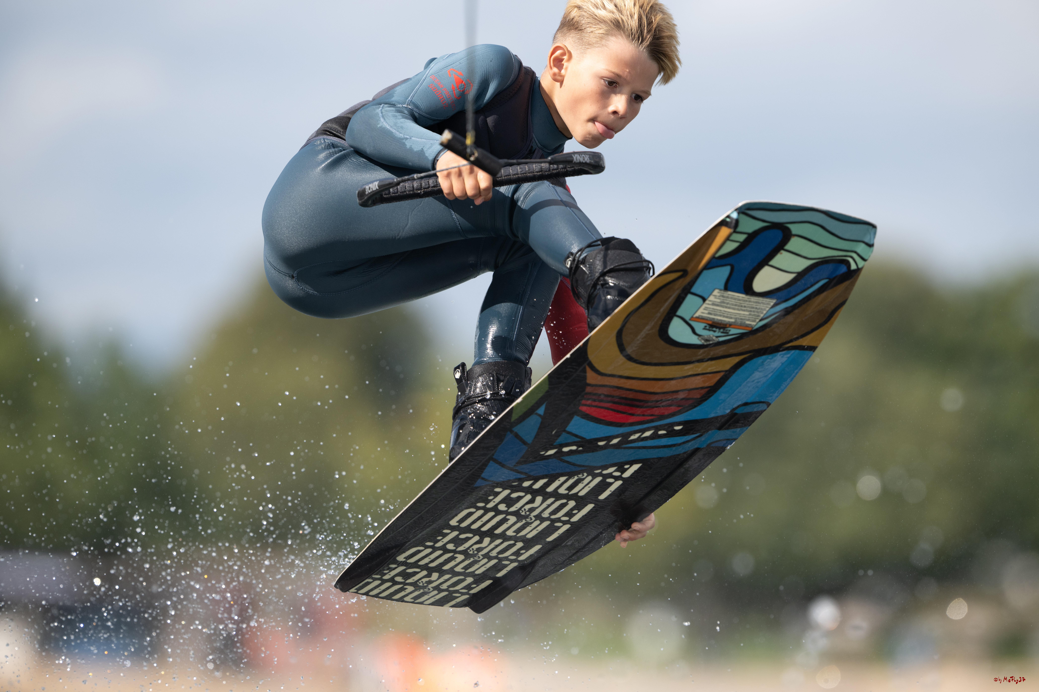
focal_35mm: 400
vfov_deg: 3.4
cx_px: 520
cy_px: 346
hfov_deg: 5.2
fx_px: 11544
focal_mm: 400
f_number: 4.5
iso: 320
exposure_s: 1/3200
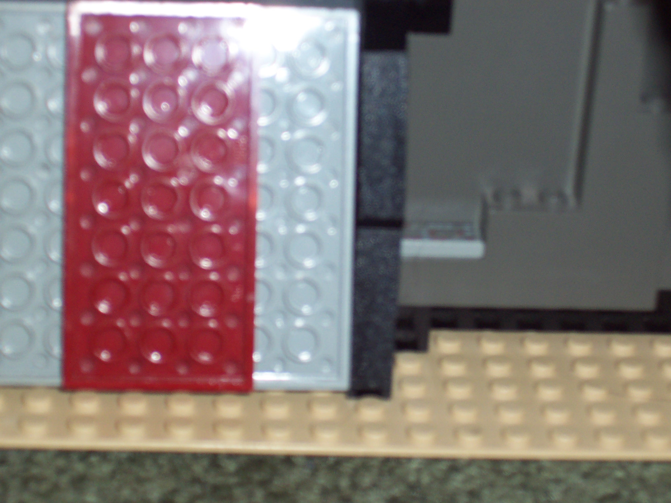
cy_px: 252
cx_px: 336
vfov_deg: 13.3
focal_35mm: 111
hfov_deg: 17.7
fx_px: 2152
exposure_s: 1/90
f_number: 4.8
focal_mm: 16.8
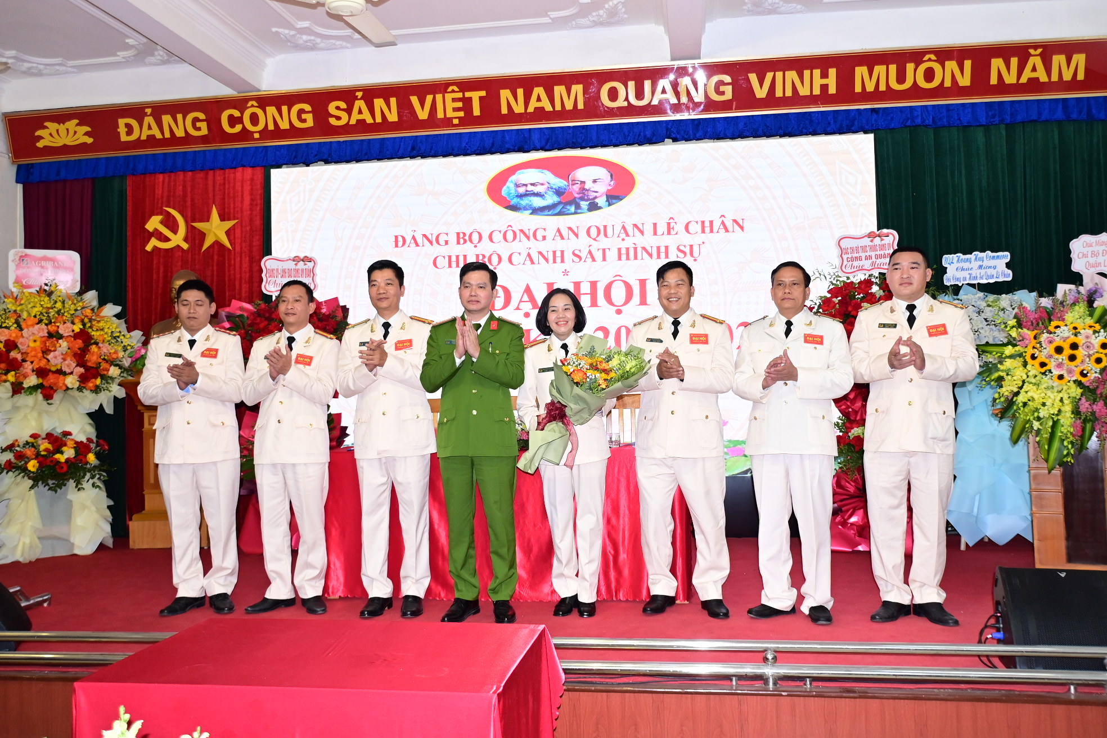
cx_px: 554
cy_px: 369
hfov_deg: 61.9
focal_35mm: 30
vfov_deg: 43.6
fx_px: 922
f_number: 3.5
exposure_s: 1/200
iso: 800
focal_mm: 20
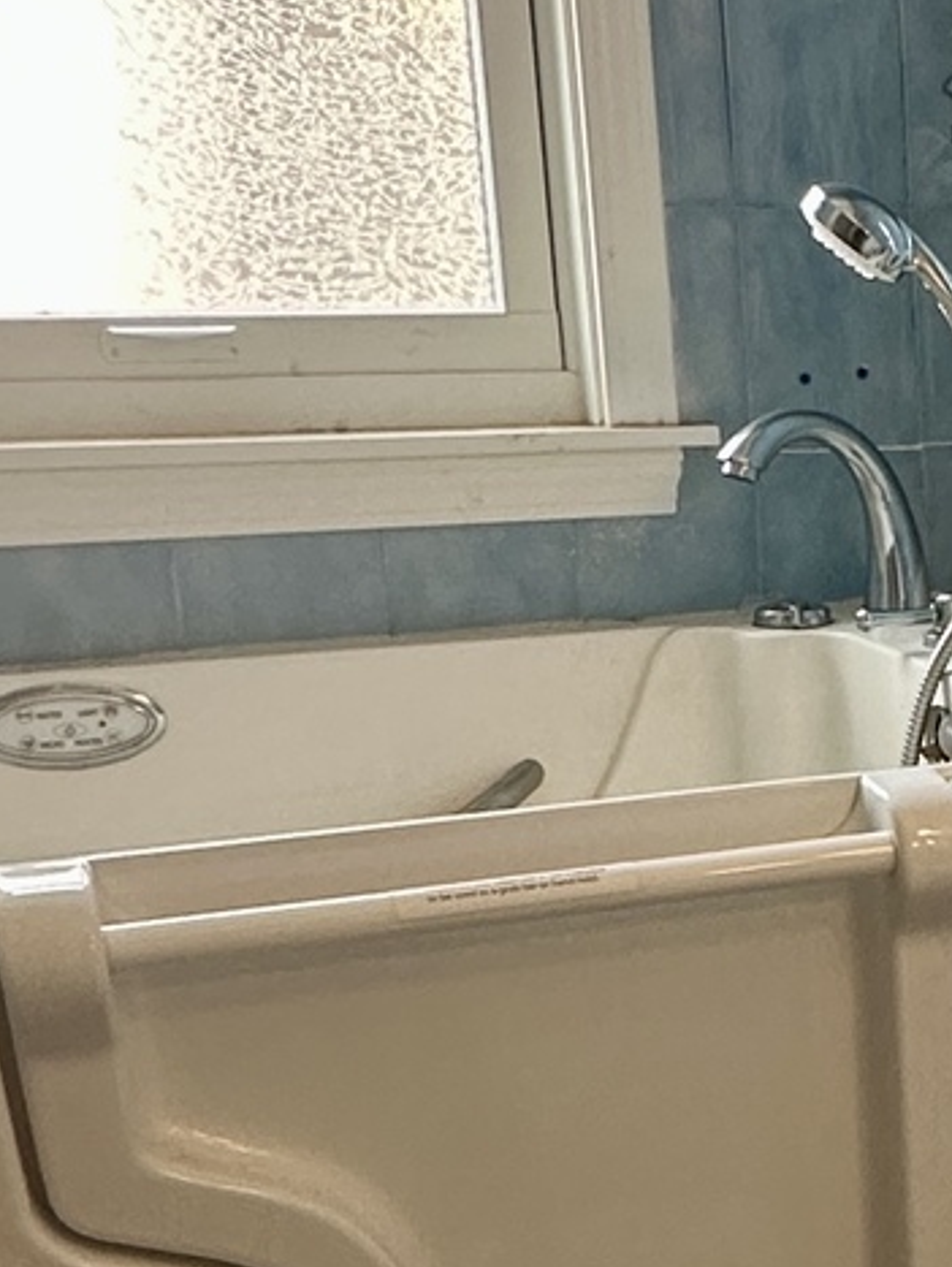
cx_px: 1443
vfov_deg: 27.8
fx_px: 2527
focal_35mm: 69
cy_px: 931
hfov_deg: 18.7
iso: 160
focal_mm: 2.22
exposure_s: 1/60
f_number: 2.2
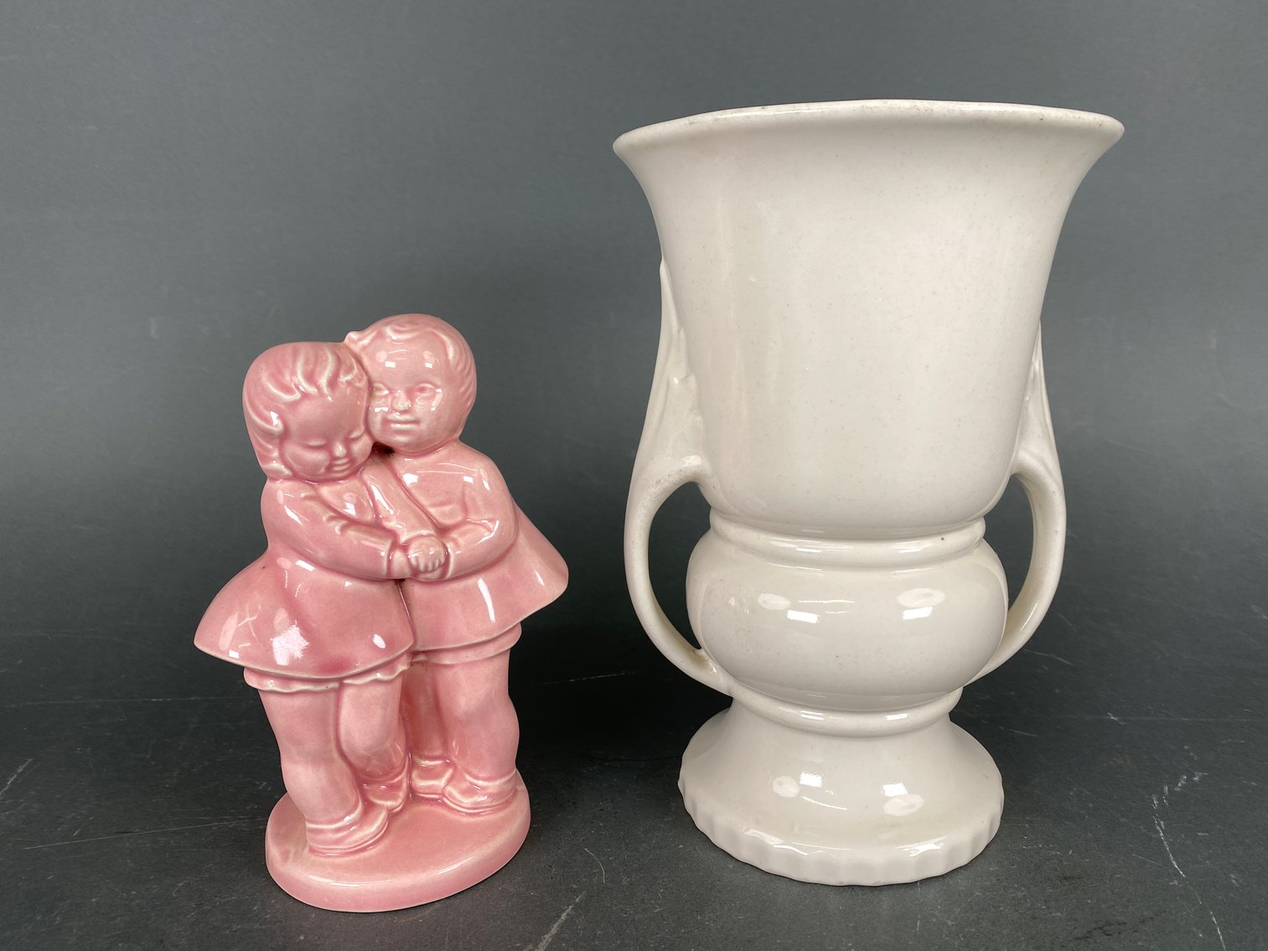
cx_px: 634
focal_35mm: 26
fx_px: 952
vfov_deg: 53.1
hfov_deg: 67.3
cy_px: 476
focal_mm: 4.25
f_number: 1.8
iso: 40
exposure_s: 1/120
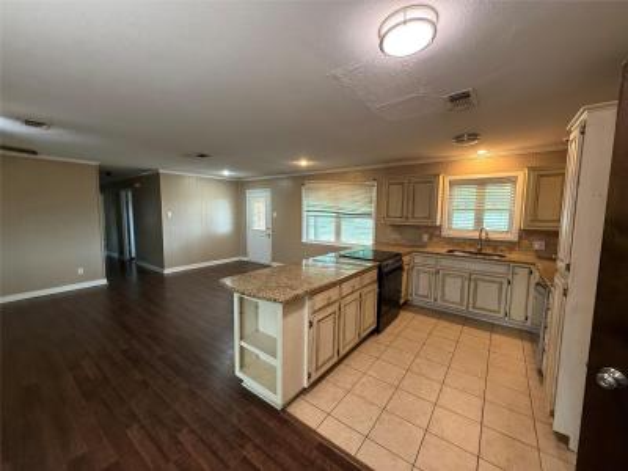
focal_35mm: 14
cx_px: 314
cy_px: 236
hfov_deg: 102.1
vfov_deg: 85.7
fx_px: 254
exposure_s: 1/60
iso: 320
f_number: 2.2
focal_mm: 2.22
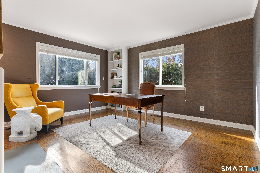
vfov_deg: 70.4
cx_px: 130
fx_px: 123
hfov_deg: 93.3
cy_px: 86
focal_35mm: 17
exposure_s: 1/6
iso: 320
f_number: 8
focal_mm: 17
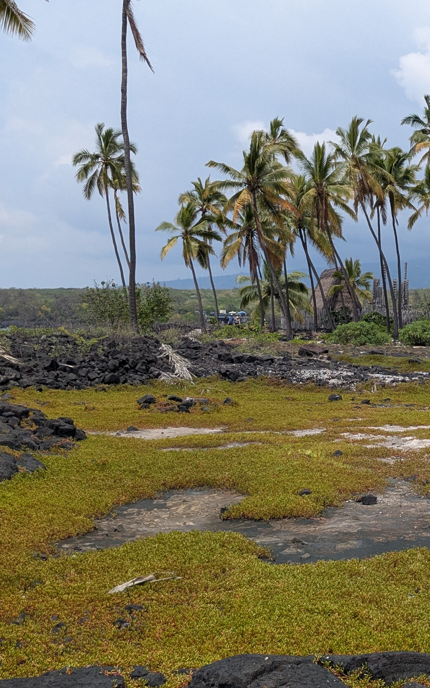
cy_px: 327
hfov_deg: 22.6
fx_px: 1012
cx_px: 479
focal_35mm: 54
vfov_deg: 37.5
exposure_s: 1/4673
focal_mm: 4.38
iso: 57
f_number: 1.73
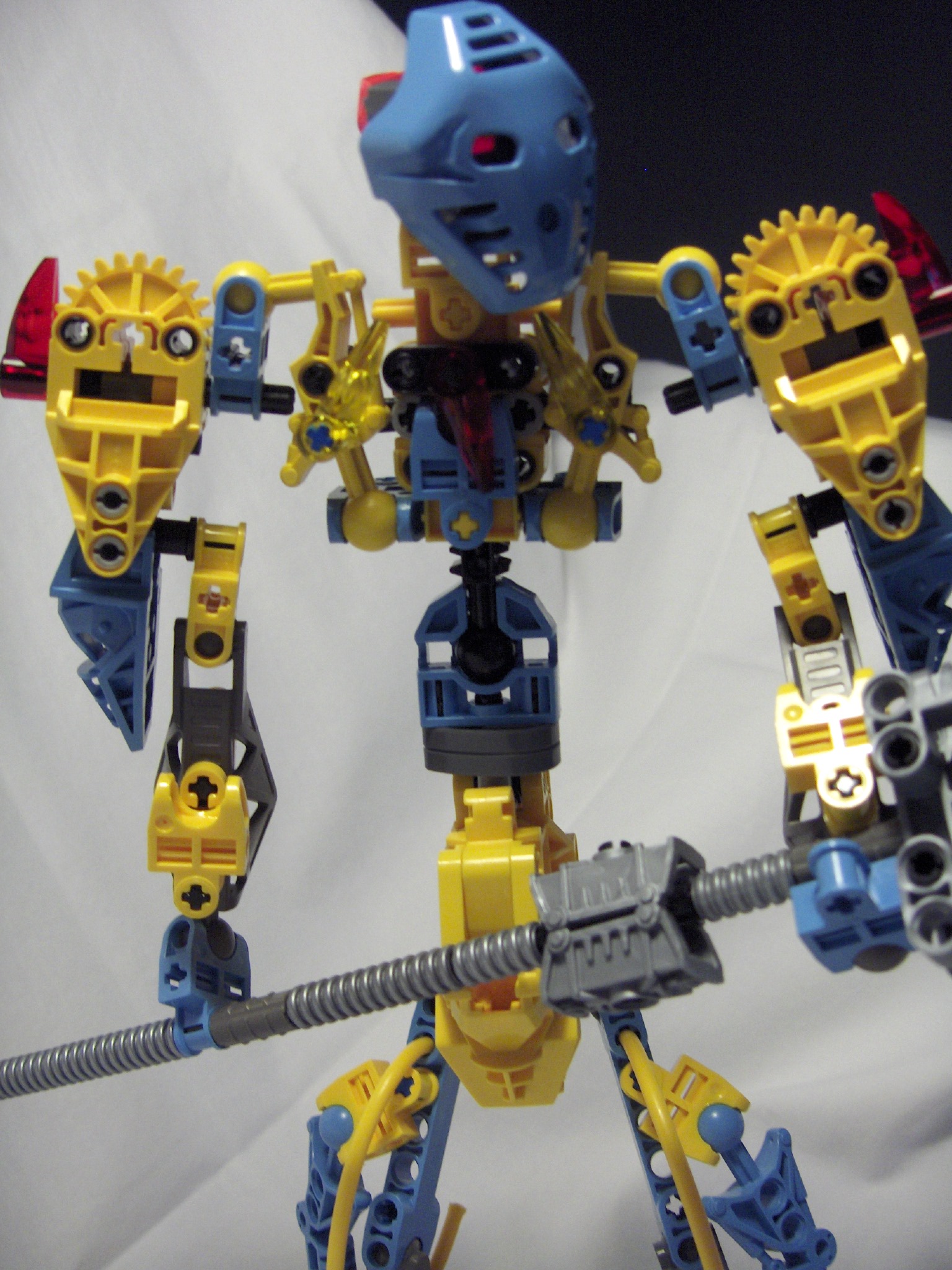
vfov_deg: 47.9
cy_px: 635
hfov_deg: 36.8
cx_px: 476
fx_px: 1430
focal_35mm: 39
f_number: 2.8
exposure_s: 1/97.1
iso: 200
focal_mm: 8
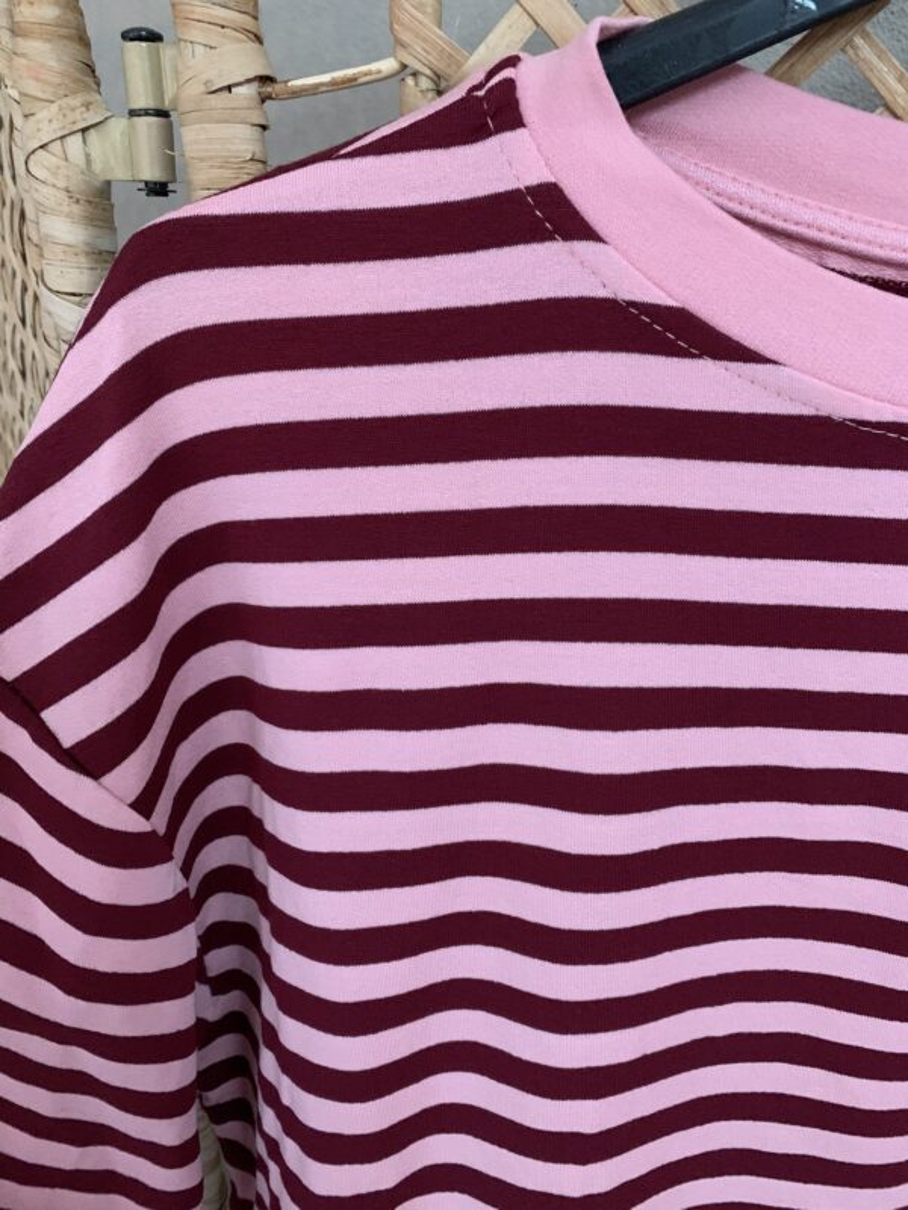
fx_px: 909
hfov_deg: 53.1
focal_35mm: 26
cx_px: 454
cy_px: 605
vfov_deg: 67.3
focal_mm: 4.25
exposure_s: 1/30
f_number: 1.8
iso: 640
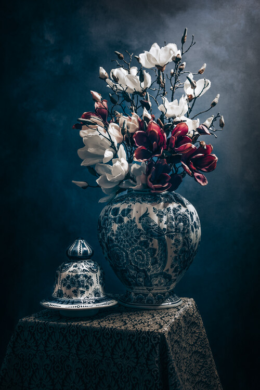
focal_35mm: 30
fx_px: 325
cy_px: 195
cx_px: 130
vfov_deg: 61.9
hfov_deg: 43.6
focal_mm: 30
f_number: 4
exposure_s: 1/15
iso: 125
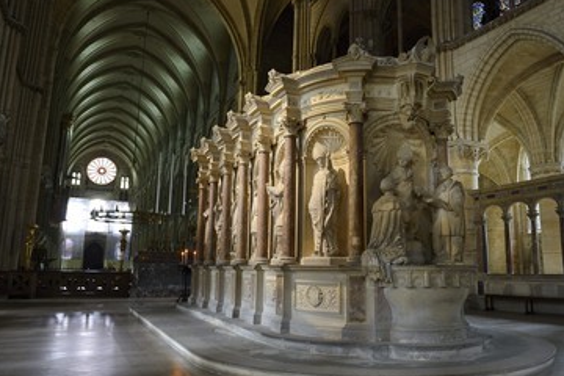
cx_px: 320
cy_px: 180
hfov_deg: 65.2
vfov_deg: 46.4
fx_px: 439
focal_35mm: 28
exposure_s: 1.3
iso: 160
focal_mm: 24
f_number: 6.3
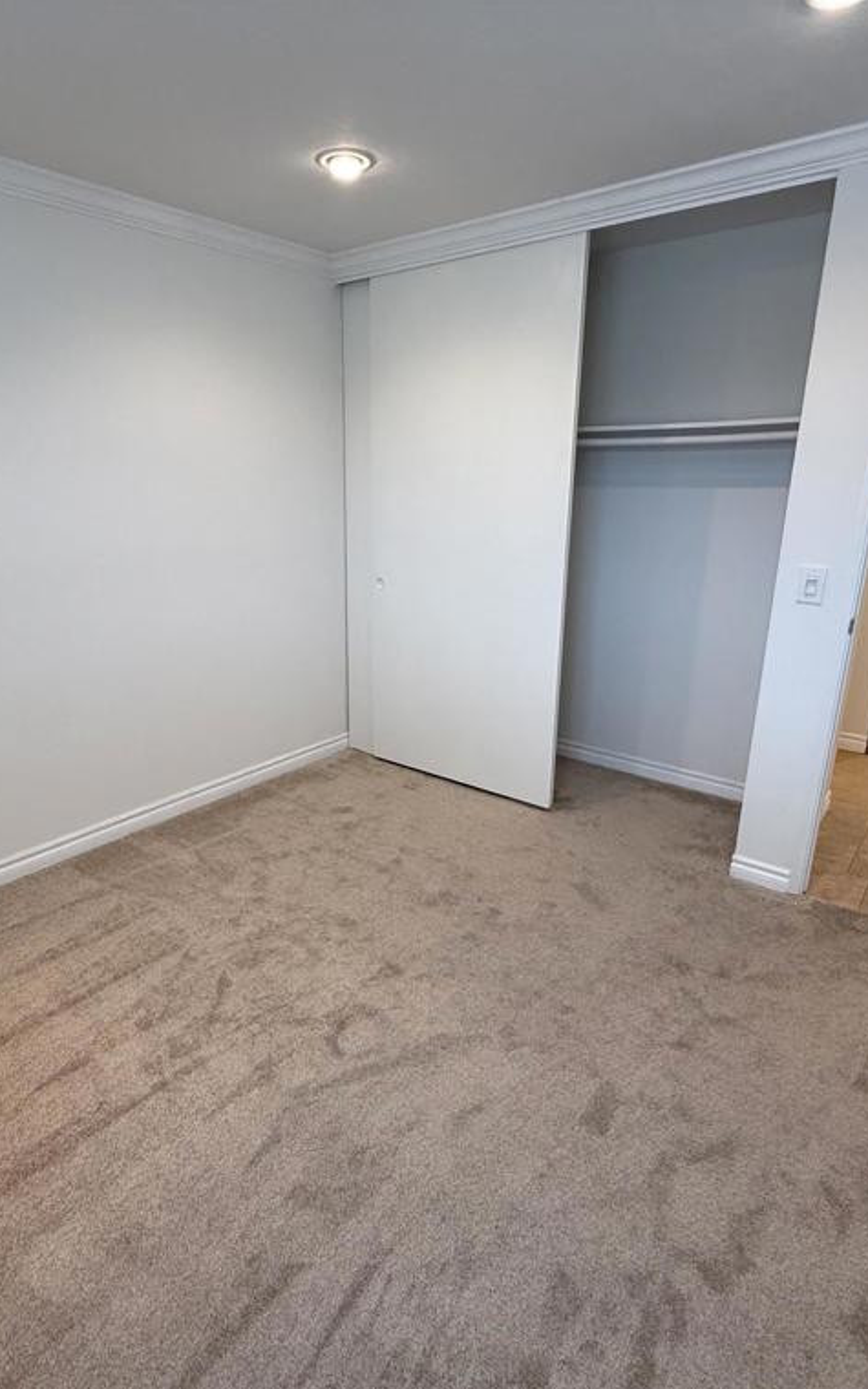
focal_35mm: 20
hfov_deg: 59.6
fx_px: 757
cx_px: 397
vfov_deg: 85.1
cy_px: 700
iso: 200
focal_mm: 2.22
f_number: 2.2
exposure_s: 1/120
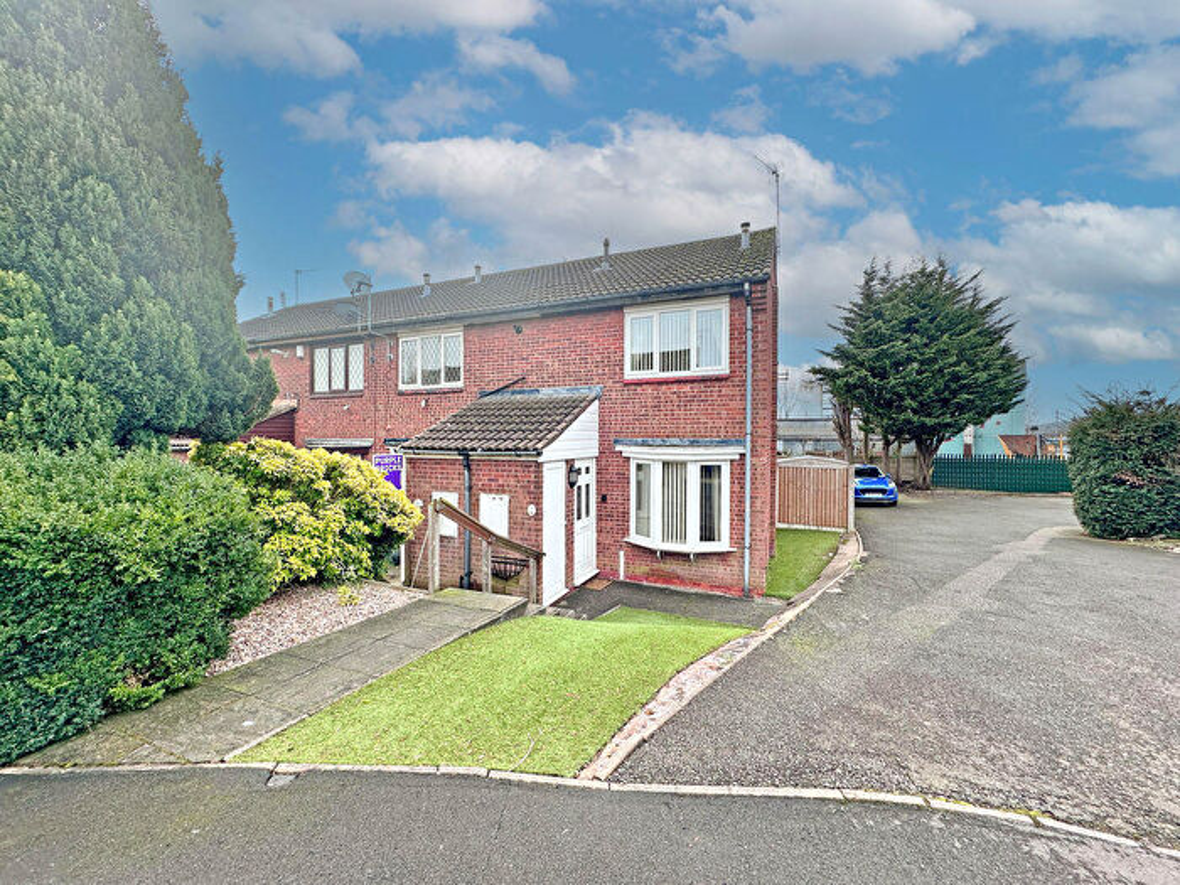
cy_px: 442
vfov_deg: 85.7
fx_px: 477
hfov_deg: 102.1
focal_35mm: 14
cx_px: 590
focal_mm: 2.22
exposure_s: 1/496
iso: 40
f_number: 2.2
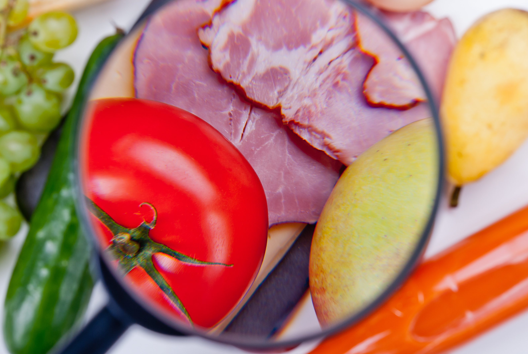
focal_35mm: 79
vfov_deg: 17.4
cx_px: 230
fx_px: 1154
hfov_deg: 25.7
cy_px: 166
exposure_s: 1/125
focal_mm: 43
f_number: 13
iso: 100
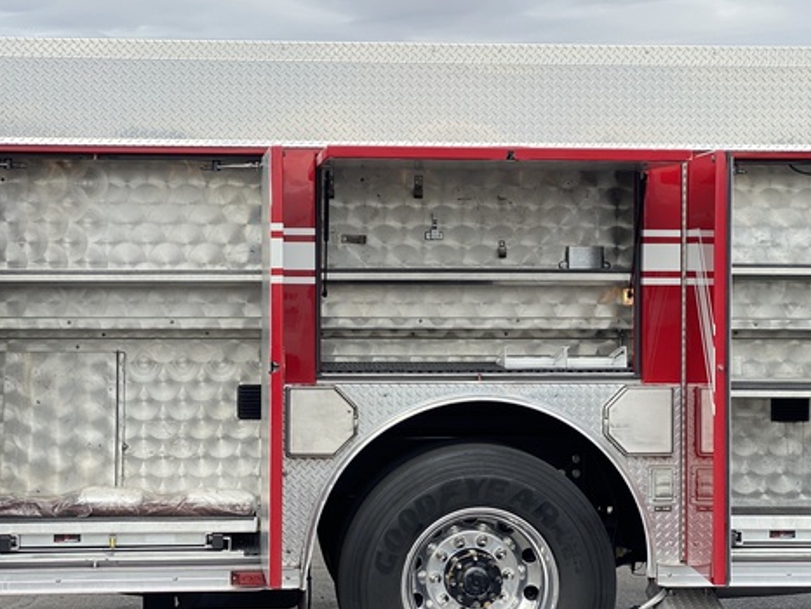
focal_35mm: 87
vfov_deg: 17.0
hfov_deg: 22.5
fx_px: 2039
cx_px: 426
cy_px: 297
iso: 20
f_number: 2
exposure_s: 1/592
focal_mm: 6
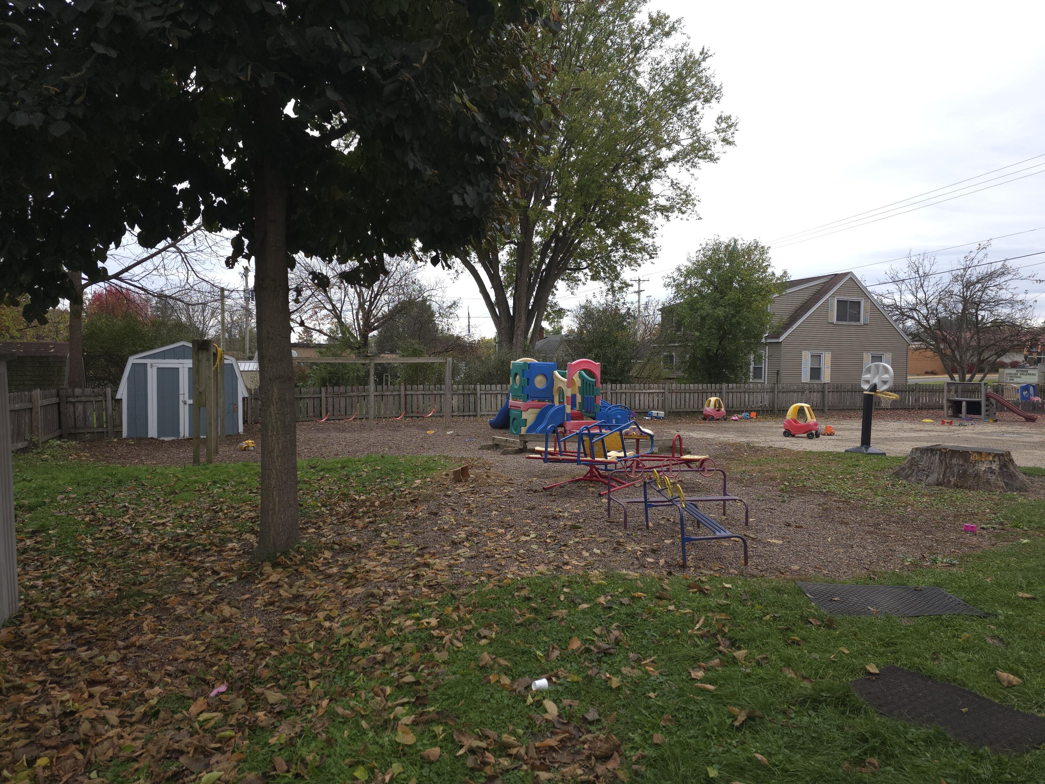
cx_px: 522
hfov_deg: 73.9
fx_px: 694
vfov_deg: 58.9
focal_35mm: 23
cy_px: 392
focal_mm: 6.3
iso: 16
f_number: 1.7
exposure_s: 1/120
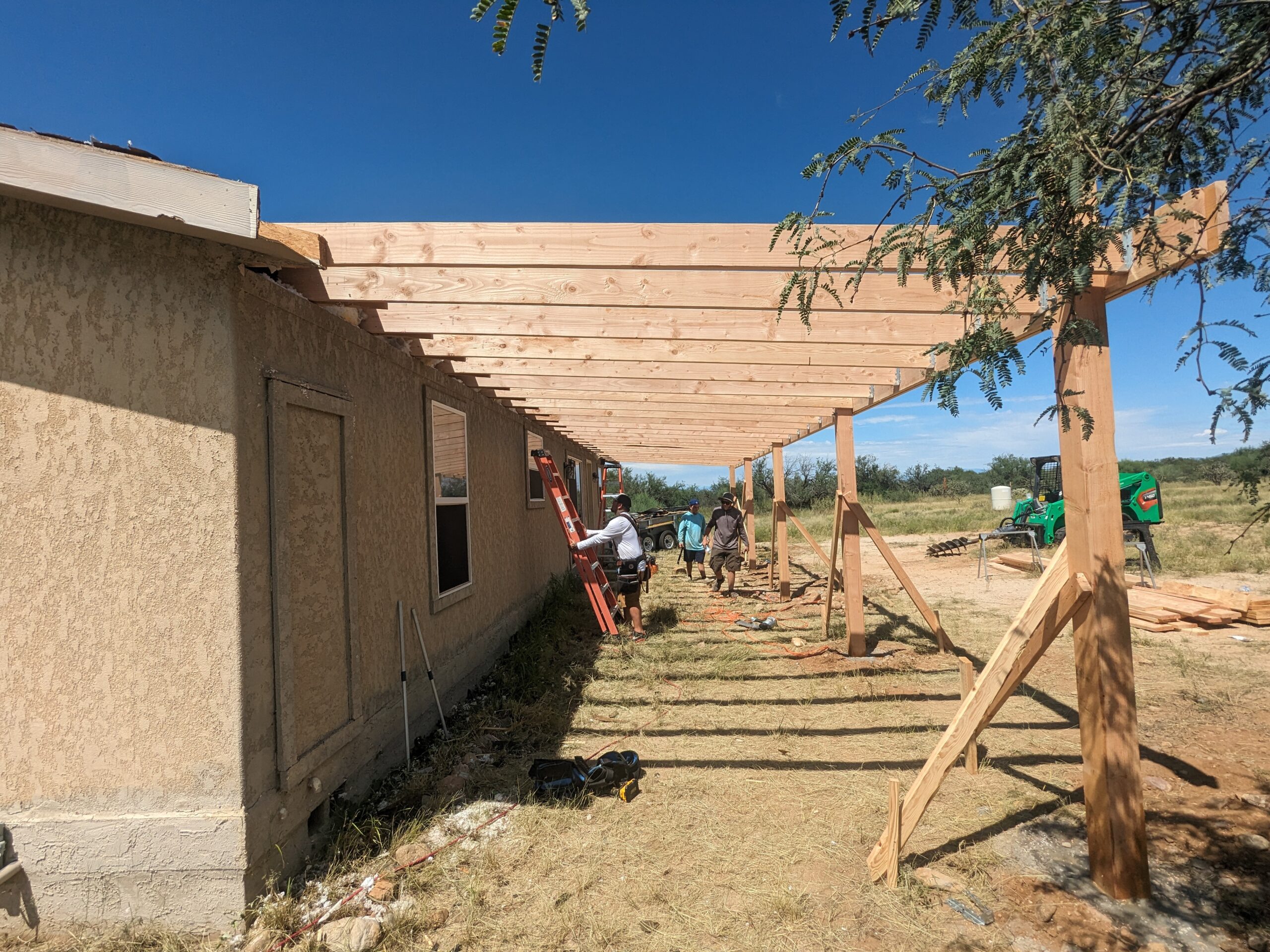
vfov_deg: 78.1
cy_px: 476
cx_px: 635
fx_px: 587
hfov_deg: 94.5
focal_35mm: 16
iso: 45
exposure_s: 1/2066
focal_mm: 2.35
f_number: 2.2
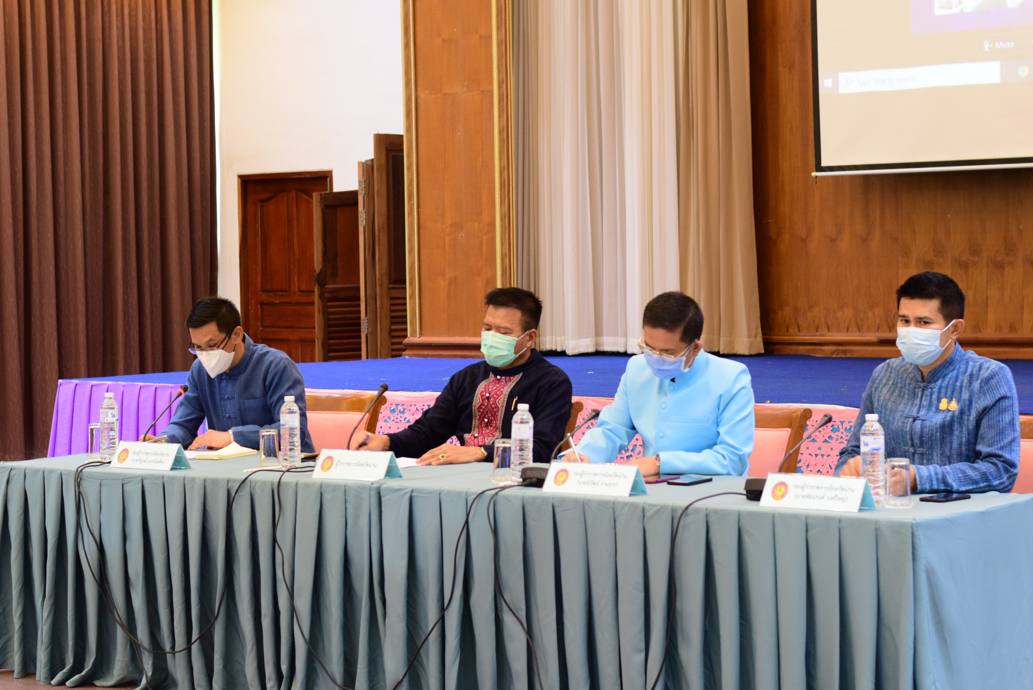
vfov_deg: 18.2
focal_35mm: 75
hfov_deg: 27.0
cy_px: 345
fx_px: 2153
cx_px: 516
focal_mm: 50
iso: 1600
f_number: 3.5
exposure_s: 1/80
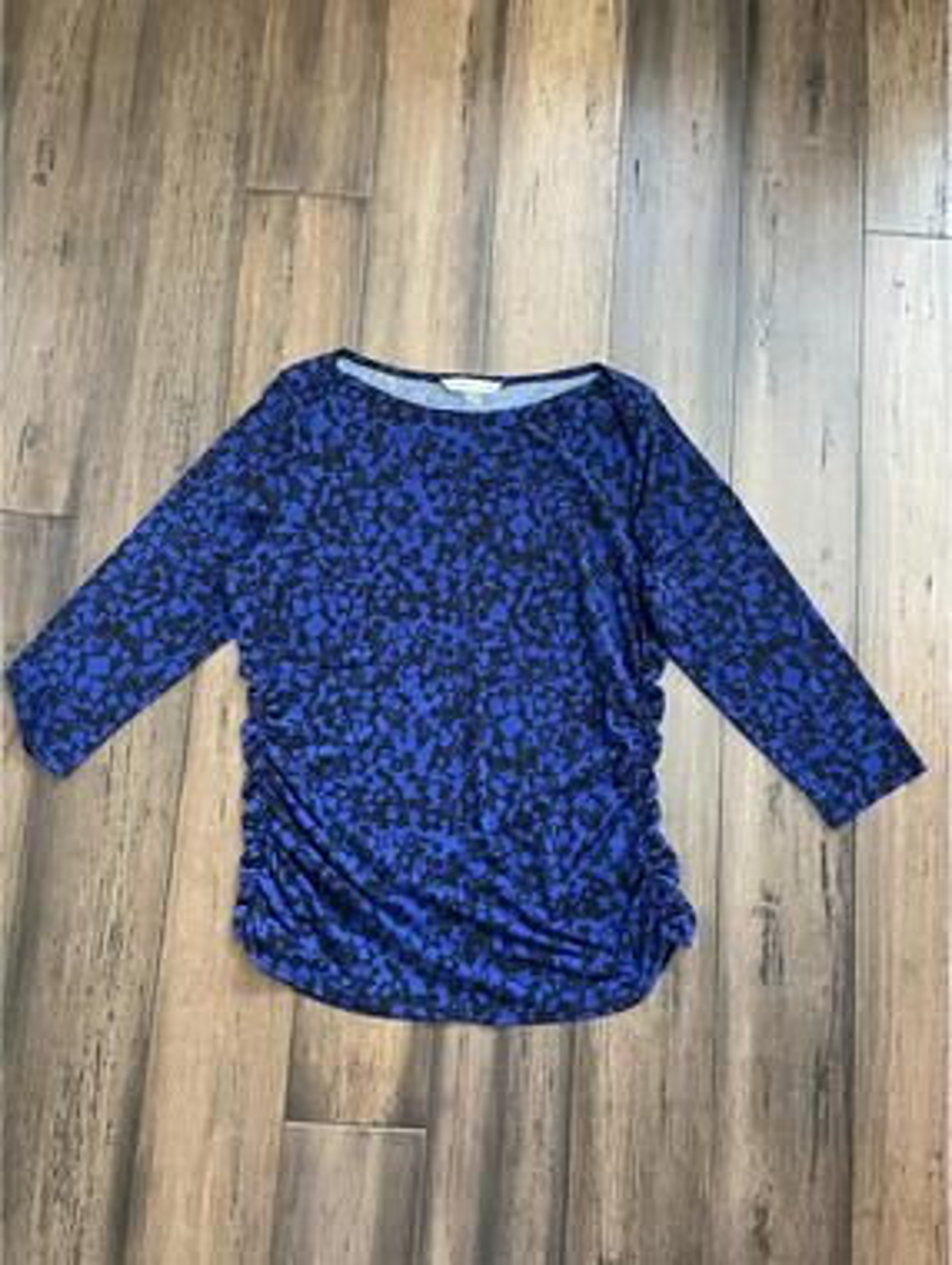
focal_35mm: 26
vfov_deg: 67.2
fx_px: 951
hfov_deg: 53.2
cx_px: 476
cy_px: 632
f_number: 1.6
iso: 500
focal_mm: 4.2
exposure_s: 1/40
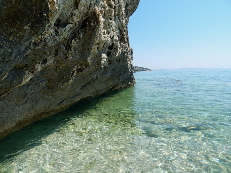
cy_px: 86
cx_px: 116
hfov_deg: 76.4
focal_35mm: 22
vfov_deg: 61.1
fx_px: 147
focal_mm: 4
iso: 125
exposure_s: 1/400
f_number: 6
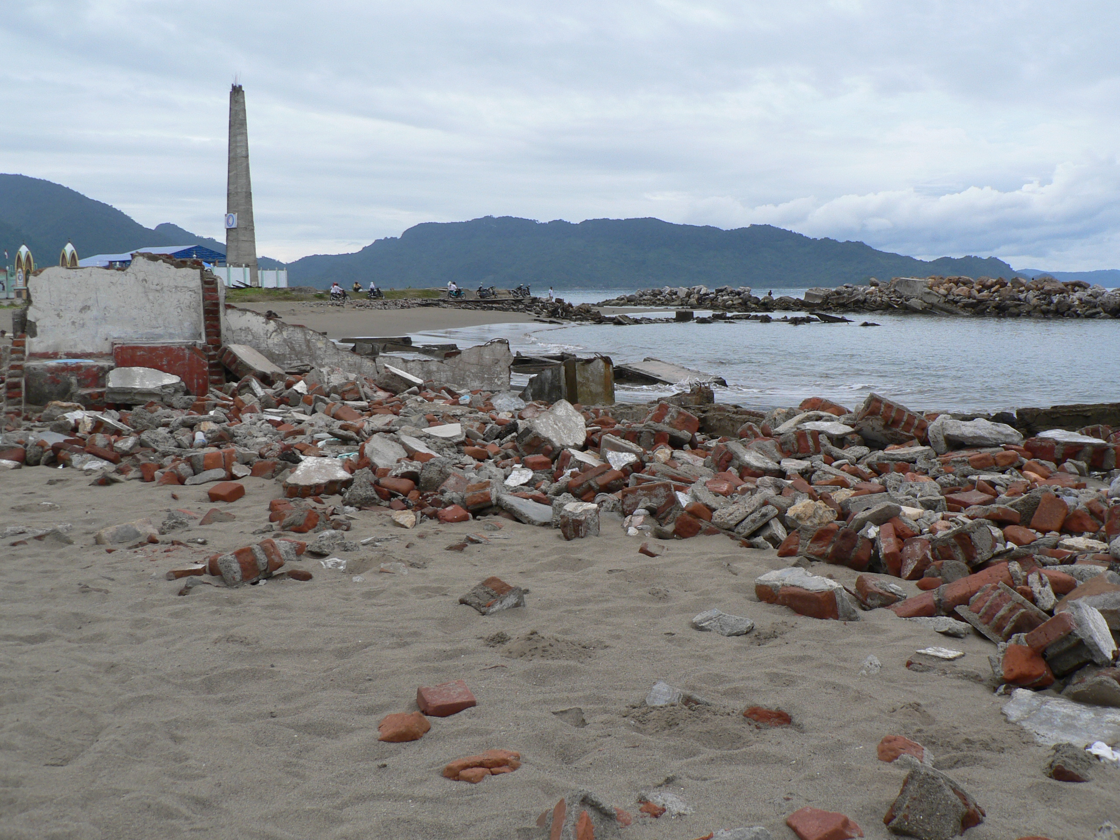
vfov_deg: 39.7
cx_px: 560
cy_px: 420
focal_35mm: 36
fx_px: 1165
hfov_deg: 51.4
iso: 80
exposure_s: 1/400
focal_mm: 6
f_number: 4.5
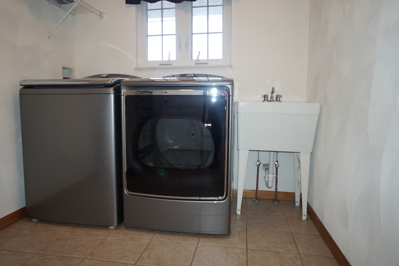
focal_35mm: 26
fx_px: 288
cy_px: 133
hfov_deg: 69.4
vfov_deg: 49.6
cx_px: 191
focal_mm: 16
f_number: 2.8
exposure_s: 1/160
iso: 800
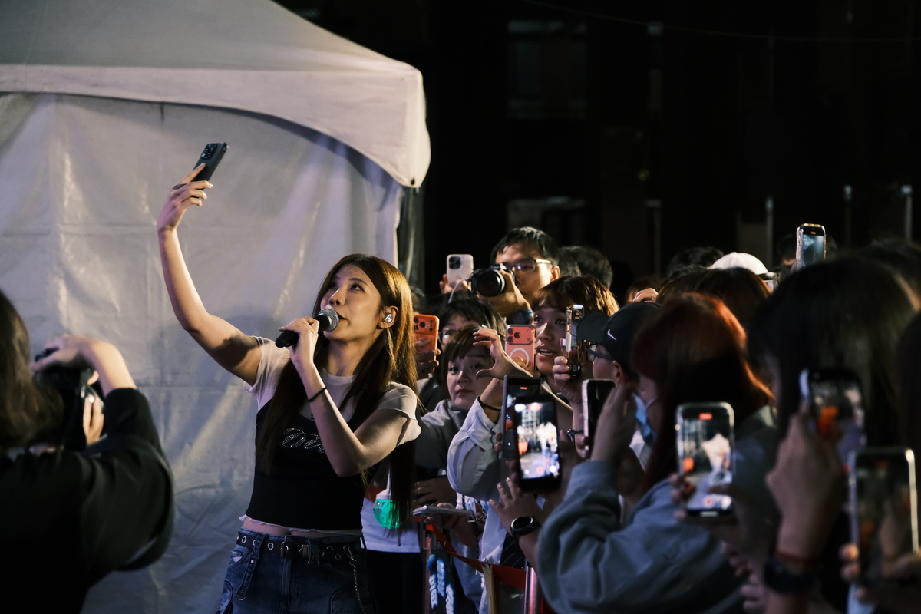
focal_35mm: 120
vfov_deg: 11.4
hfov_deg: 17.1
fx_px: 3070
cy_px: 307
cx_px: 460
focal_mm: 80
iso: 3200
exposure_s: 1/160
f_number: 4
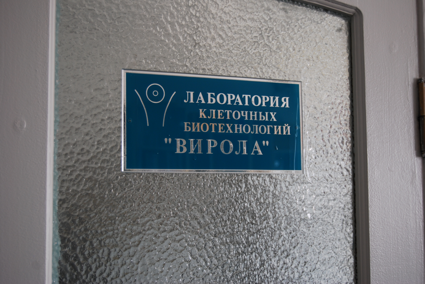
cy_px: 142
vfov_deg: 23.8
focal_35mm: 57
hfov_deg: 35.0
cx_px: 212
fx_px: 674
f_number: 5
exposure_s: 1/40
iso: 200
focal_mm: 38
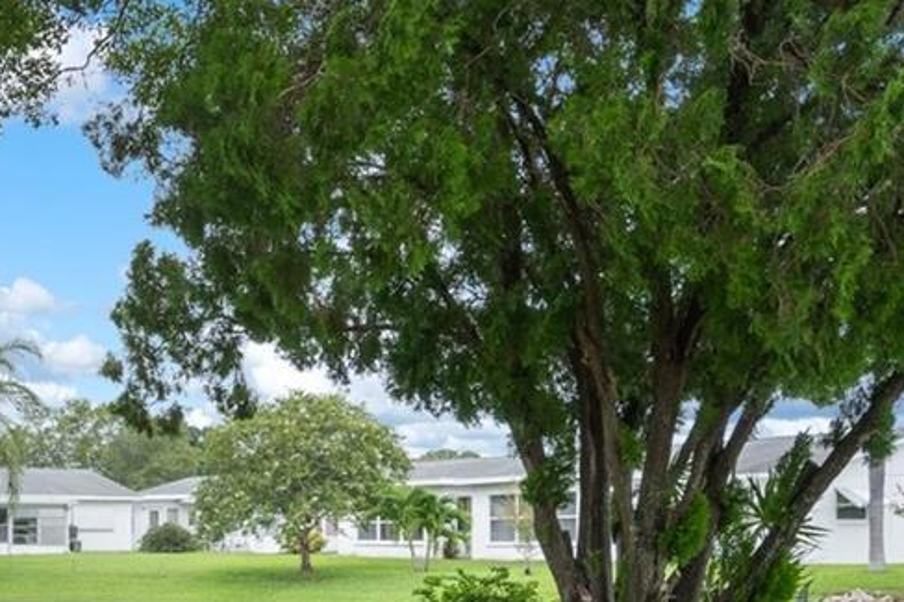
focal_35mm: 59
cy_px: 587
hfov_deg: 31.5
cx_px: 9
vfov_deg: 22.2
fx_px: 1481
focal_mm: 18
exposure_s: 1/60
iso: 320
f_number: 8
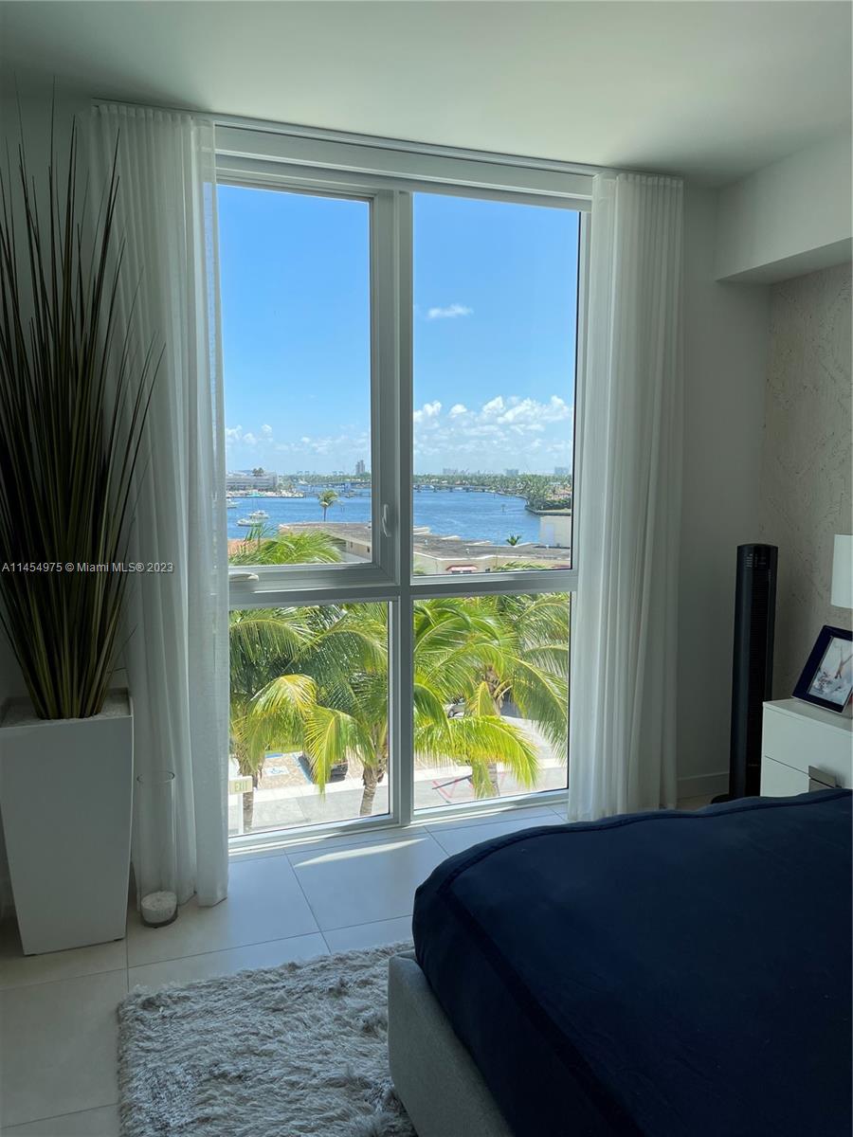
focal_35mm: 26
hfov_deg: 53.1
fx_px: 854
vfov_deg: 67.3
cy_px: 568
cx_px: 426
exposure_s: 1/1534
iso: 32
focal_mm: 5.1
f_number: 1.6
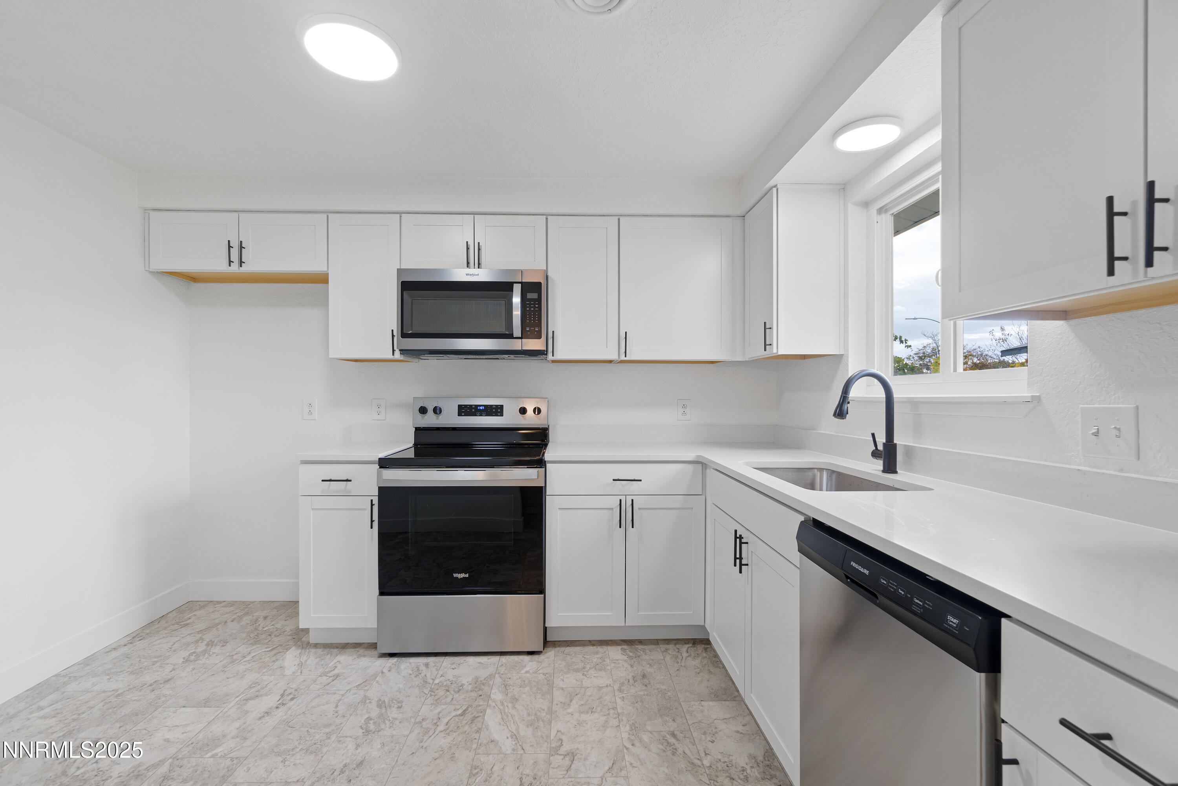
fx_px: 491
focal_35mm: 15
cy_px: 393
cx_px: 589
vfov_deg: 77.3
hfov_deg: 100.4
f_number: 7.1
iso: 100
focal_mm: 10
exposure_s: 1/1.25
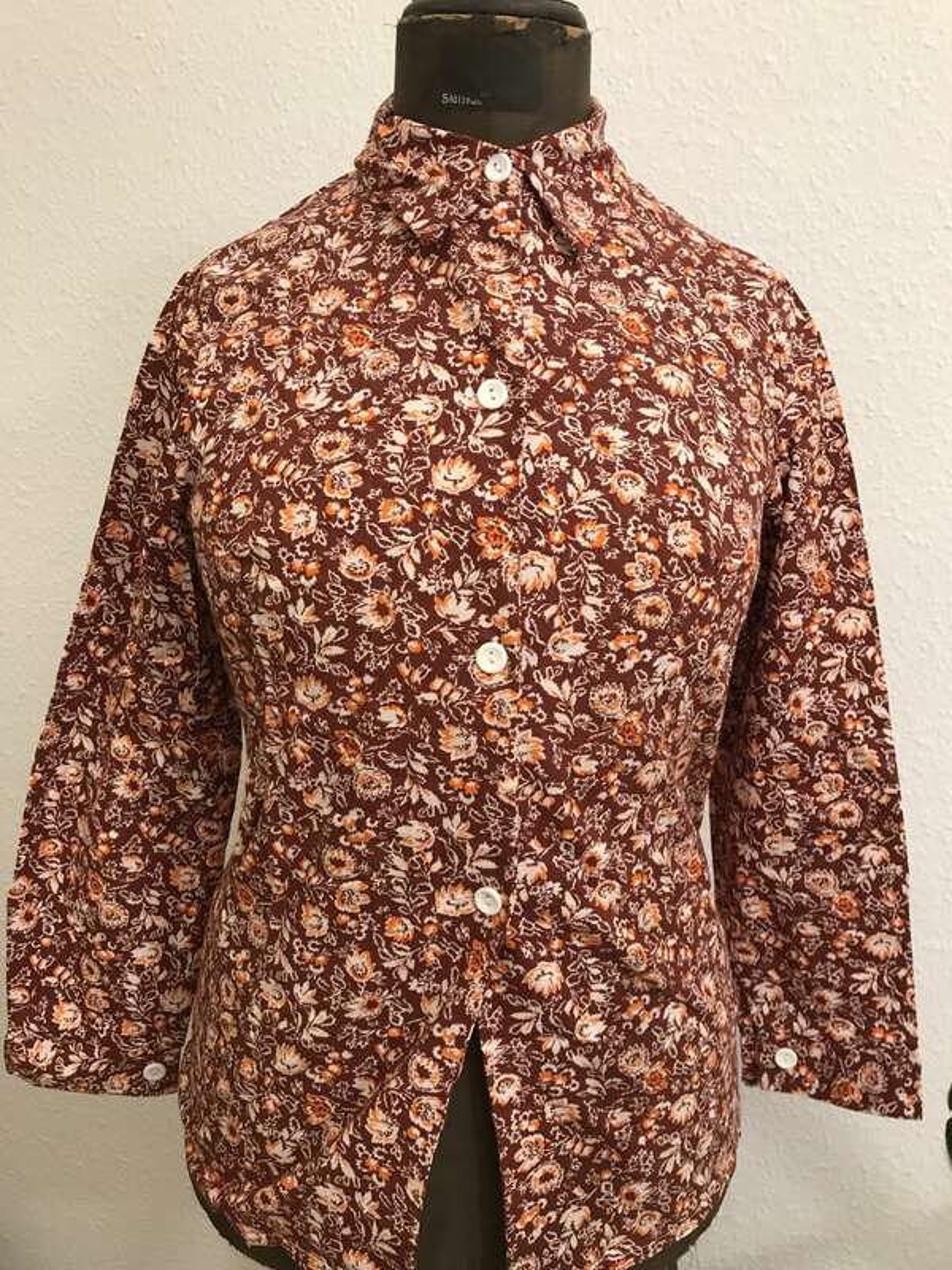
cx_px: 476
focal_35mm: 28
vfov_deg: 63.4
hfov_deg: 49.7
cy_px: 635
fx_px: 1027
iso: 40
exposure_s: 1/17
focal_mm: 3.99
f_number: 1.8
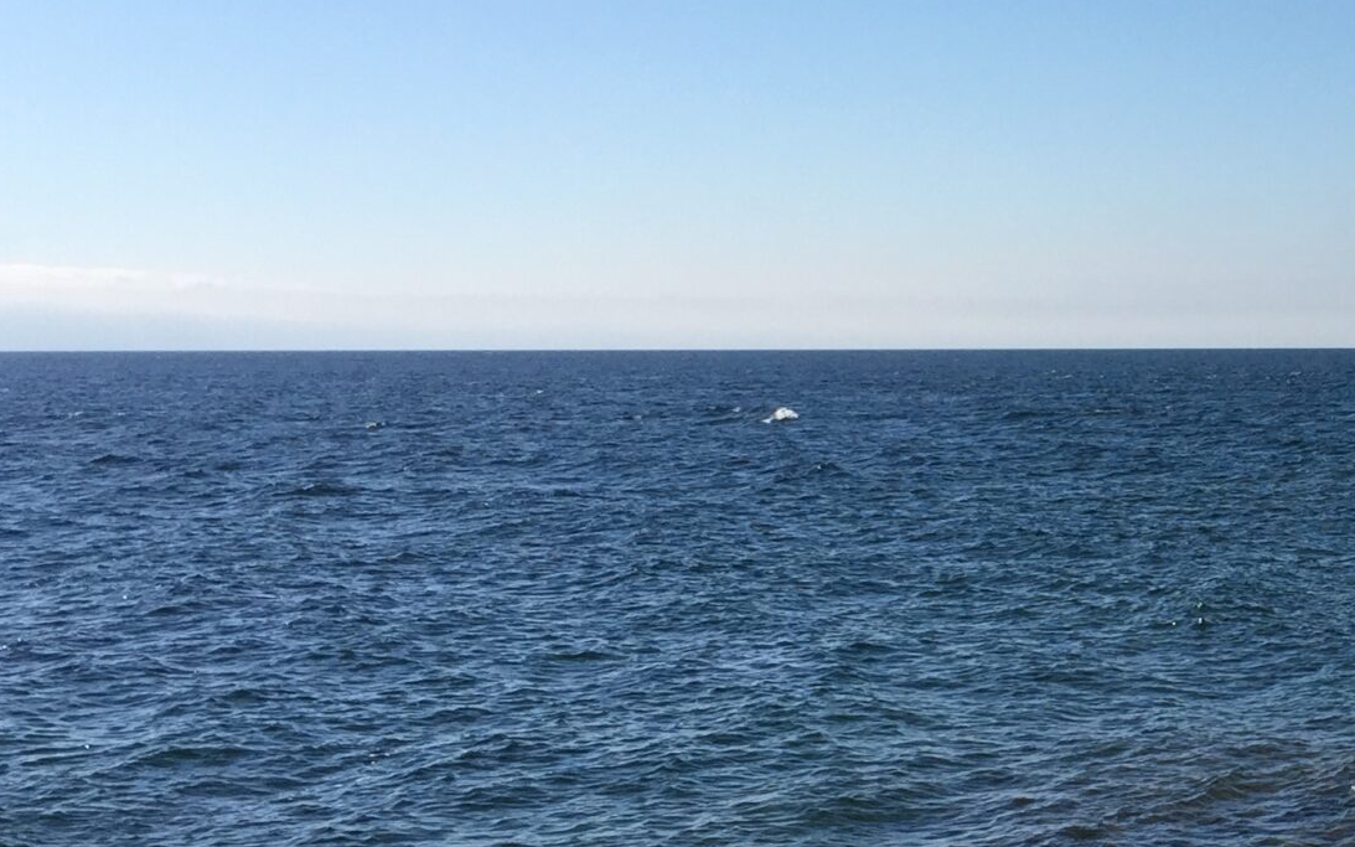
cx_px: 1514
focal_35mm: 72
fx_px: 2659
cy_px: 451
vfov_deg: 18.1
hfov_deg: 26.2
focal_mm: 4.15
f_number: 2.2
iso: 32
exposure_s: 1/3300
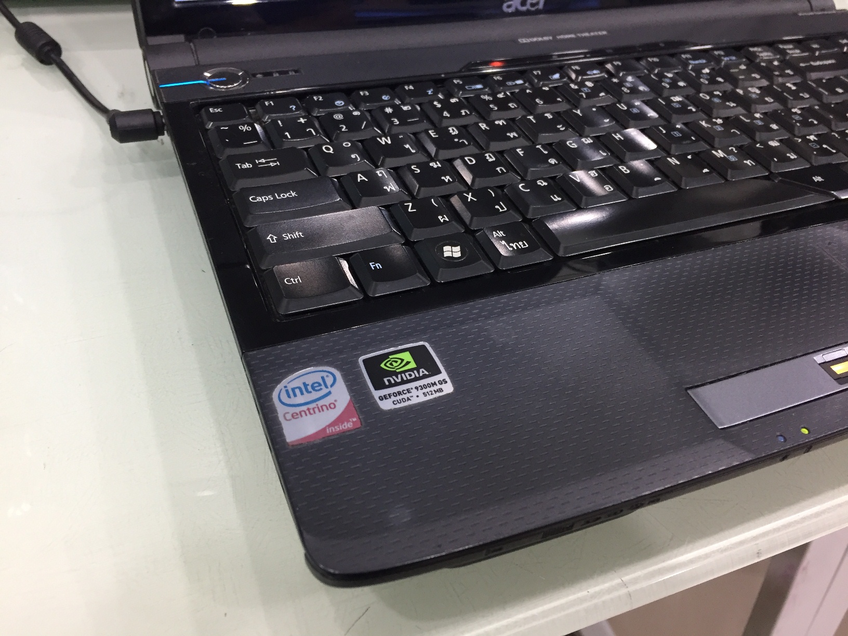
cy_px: 318
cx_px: 424
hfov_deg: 61.7
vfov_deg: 48.2
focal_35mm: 29
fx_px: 710
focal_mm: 4.15
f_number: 2.2
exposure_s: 1/33
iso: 125
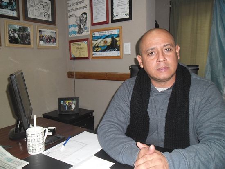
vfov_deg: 51.4
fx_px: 176
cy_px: 84
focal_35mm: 27
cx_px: 112
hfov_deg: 65.3
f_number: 3.5
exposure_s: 1/45
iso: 100
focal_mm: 4.9
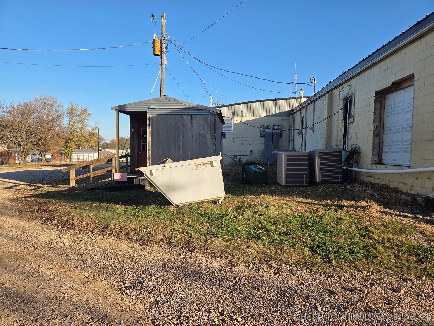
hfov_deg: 73.9
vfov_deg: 58.9
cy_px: 163
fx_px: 288
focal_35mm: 23
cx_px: 217
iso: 80
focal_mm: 5.4
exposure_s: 1/3345
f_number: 1.8
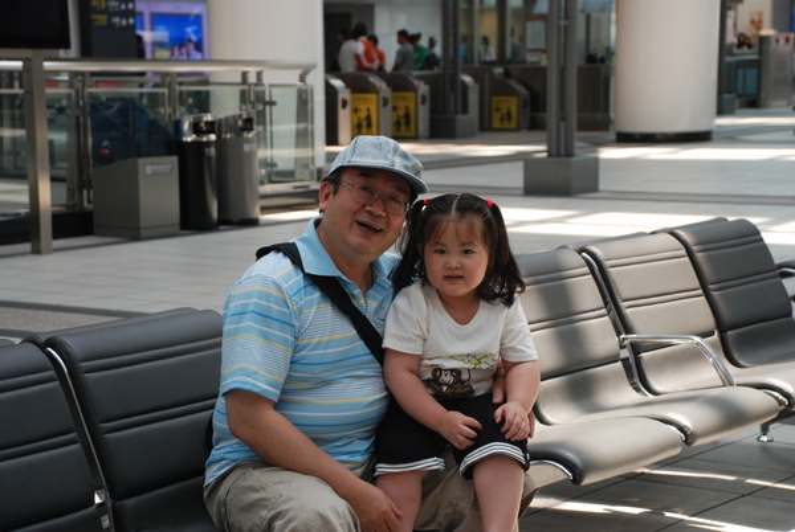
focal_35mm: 93
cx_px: 398
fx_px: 2057
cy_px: 266
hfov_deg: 21.9
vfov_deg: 14.8
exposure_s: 1/160
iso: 400
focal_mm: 62
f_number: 5.3
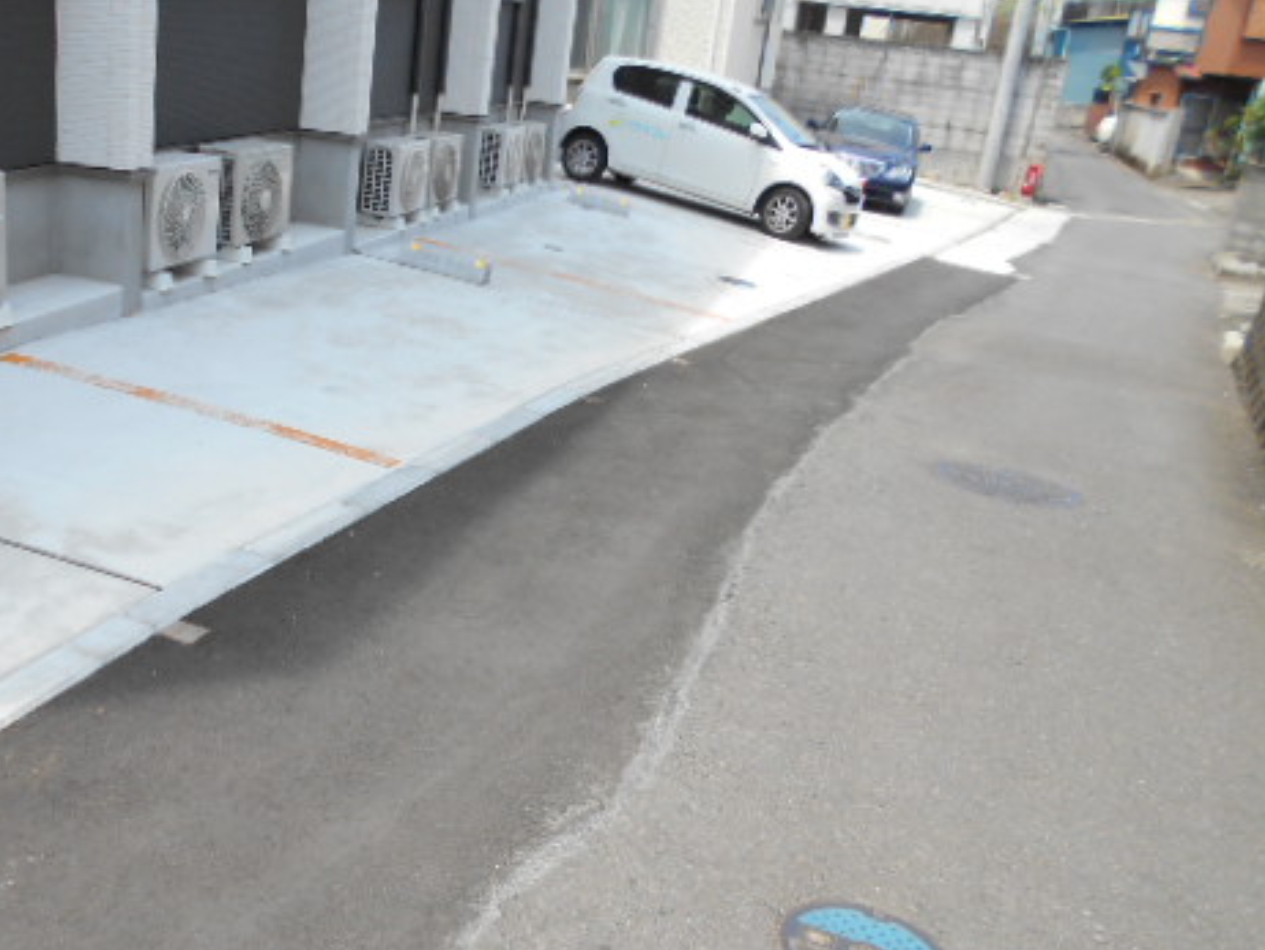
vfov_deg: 39.7
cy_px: 515
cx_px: 457
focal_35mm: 36
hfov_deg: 50.7
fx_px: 1316
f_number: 3.2
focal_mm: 4.6
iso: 80
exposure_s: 1/320
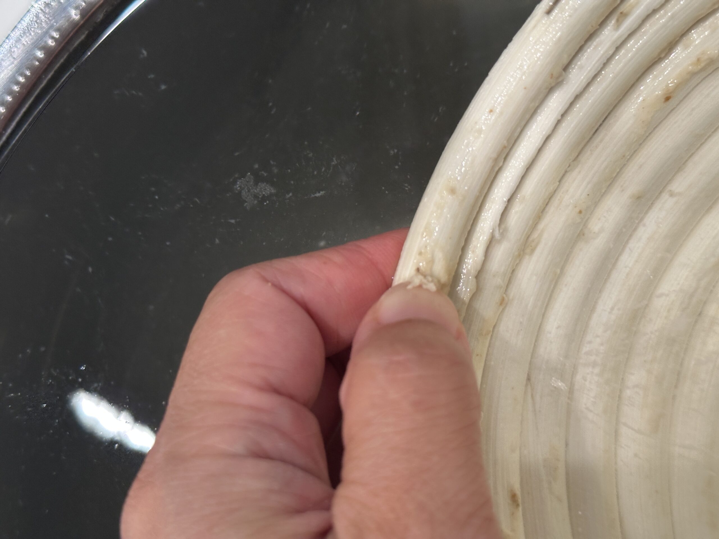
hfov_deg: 39.7
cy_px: 270
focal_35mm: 48
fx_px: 997
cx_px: 360
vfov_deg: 30.3
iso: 200
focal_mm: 6.86
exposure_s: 1/50
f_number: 1.78
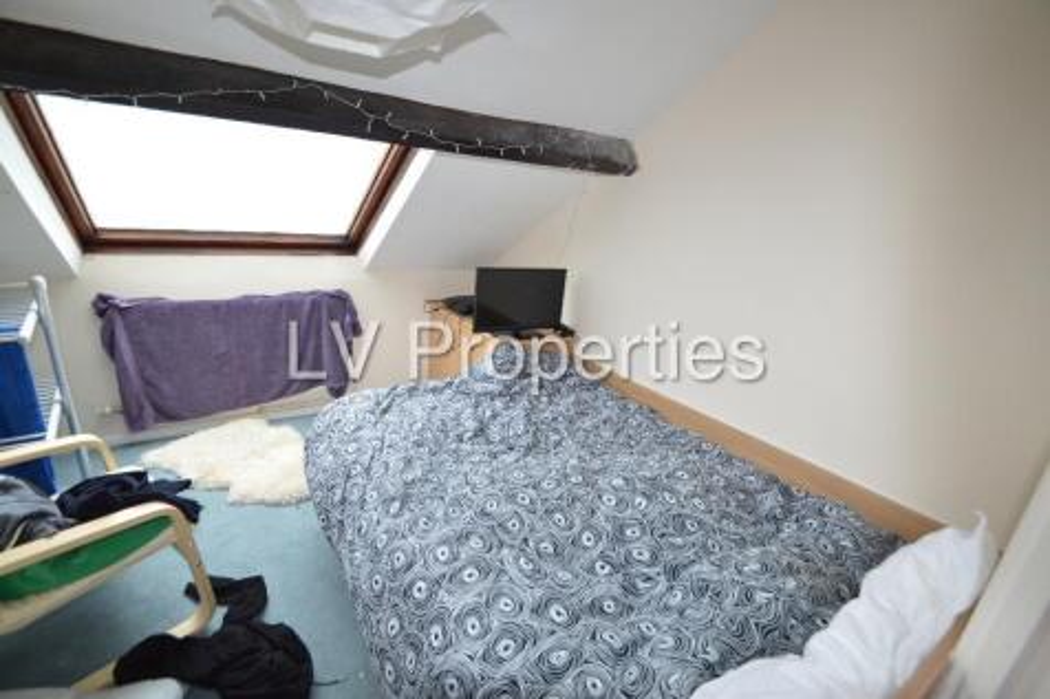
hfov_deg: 100.4
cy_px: 350
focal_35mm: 15
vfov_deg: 77.3
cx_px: 525
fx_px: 437
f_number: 4.5
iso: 400
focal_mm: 10
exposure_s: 1/80
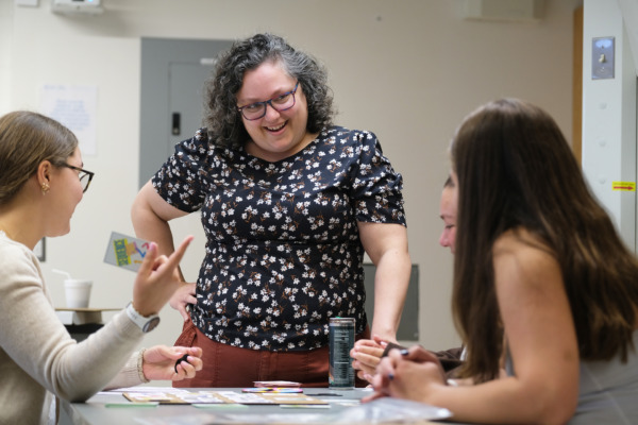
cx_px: 319
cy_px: 212
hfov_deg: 19.1
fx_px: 1896
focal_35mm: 107
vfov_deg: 12.8
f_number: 2.8
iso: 500
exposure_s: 1/105
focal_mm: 71.5
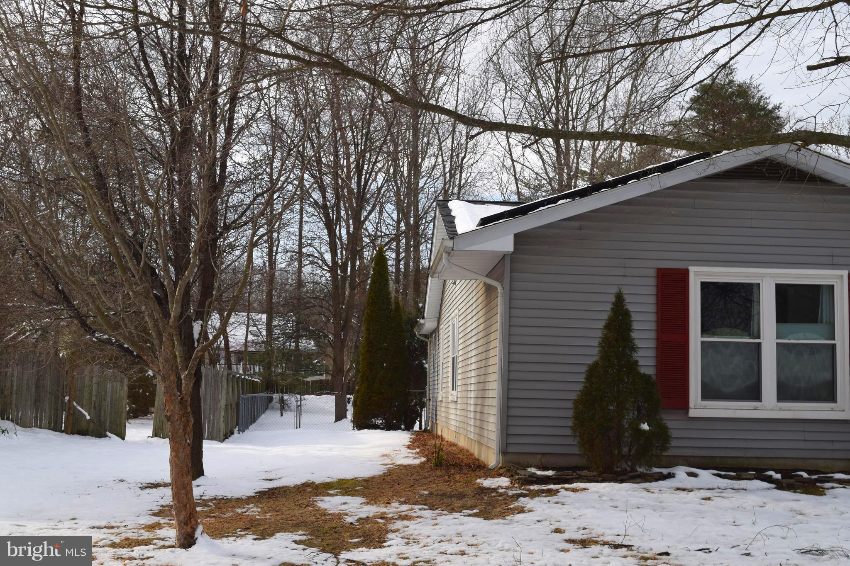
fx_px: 1098
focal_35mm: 46
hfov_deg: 42.3
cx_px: 425
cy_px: 283
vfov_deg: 28.9
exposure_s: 1/250
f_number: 8
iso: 200
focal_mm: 31
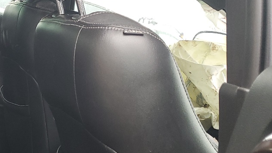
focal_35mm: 72
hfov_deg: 26.1
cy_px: 81
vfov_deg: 16.8
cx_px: -56
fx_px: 519
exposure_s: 1/120
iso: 77
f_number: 1.5
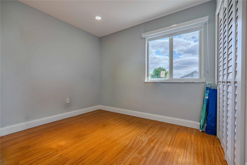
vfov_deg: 72.1
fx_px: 113
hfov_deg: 95.0
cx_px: 124
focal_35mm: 16
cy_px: 82
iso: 250
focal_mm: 16.5
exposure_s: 1/100
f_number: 8
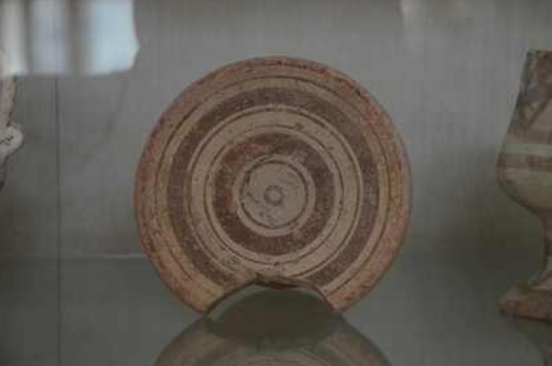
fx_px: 1683
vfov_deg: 12.4
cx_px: 281
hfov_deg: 18.6
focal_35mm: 110
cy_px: 188
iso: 1250
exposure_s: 1/100
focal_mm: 70
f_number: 5
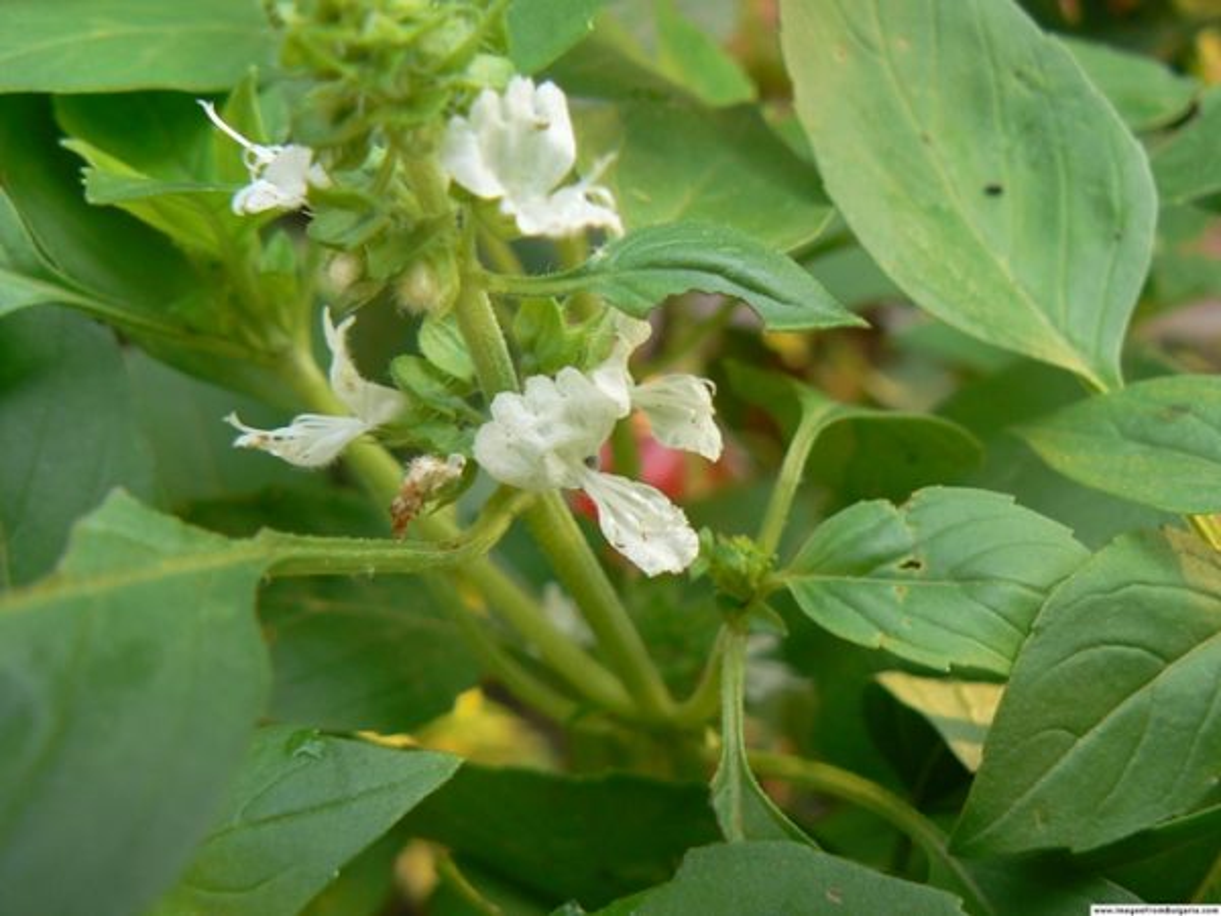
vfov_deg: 35.1
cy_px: 458
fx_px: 1446
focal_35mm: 41
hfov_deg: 45.8
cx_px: 610
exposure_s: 1/60
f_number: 2.8
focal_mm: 6
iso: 100
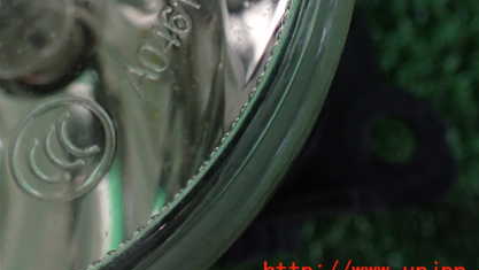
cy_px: 29
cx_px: 178
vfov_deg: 24.7
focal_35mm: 47
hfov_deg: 43.3
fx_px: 597
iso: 800
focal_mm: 5.4
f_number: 2.3
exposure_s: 1/125
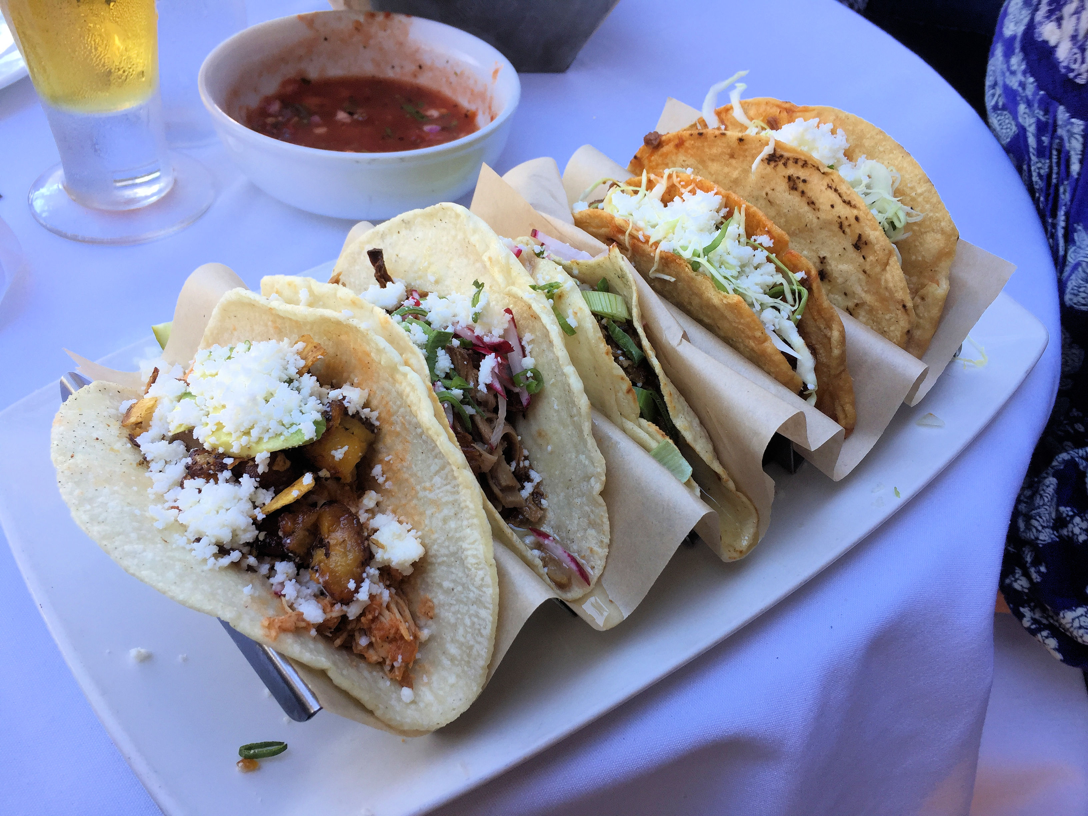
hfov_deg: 61.7
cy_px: 408
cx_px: 544
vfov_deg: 48.2
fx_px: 911
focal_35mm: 29
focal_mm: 4.15
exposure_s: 1/60
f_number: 2.2
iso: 32
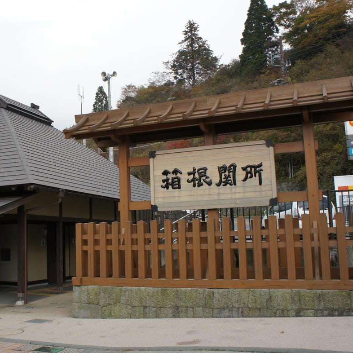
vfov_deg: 47.2
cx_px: 95
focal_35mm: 35
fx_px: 404
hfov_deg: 45.8
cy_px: 174
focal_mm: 18
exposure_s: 1/250
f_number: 7.1
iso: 200
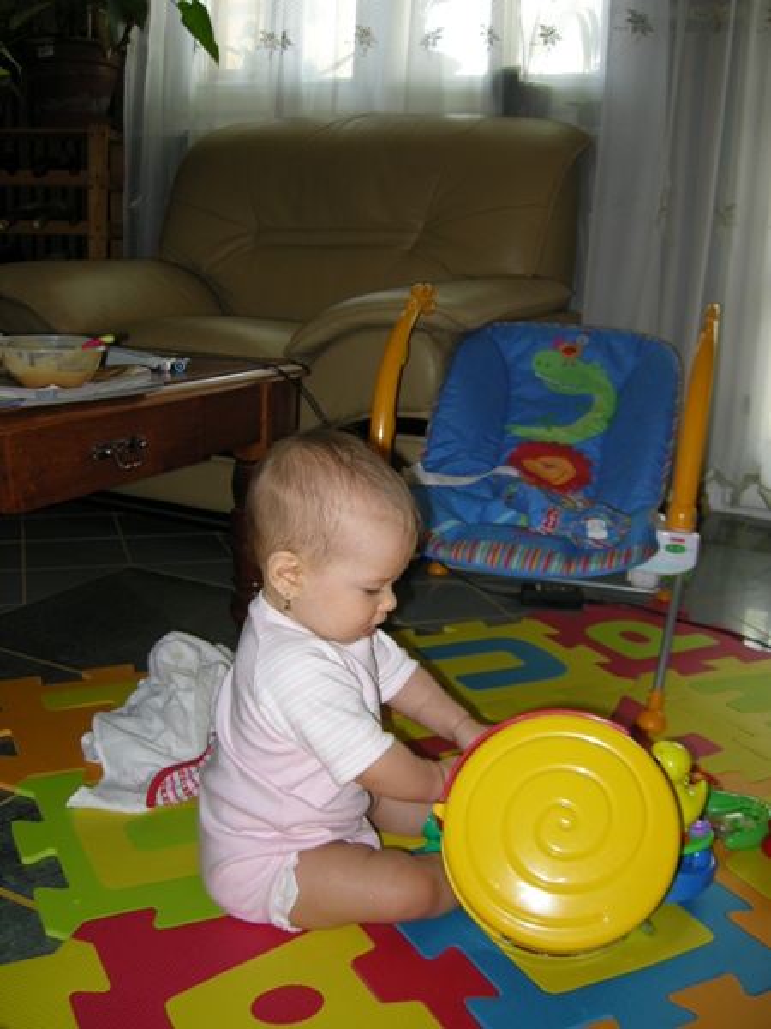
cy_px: 514
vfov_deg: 51.4
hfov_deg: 39.7
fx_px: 1069
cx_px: 386
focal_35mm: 36
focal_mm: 7.5
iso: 64
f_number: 2.7
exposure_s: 1/30
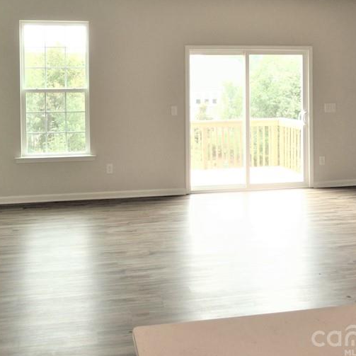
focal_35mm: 36
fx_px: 419
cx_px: 149
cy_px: 98
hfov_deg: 45.9
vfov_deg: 44.8
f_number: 2.8
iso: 100
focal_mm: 3.58
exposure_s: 1/80
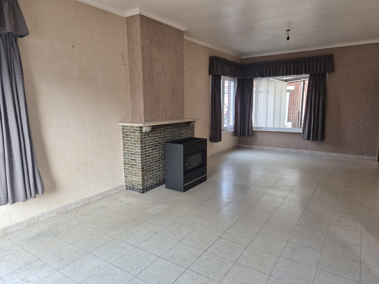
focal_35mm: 23
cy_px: 142
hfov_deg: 73.9
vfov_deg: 58.9
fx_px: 252
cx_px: 190
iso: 125
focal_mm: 5.4
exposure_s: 1/180
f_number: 1.8
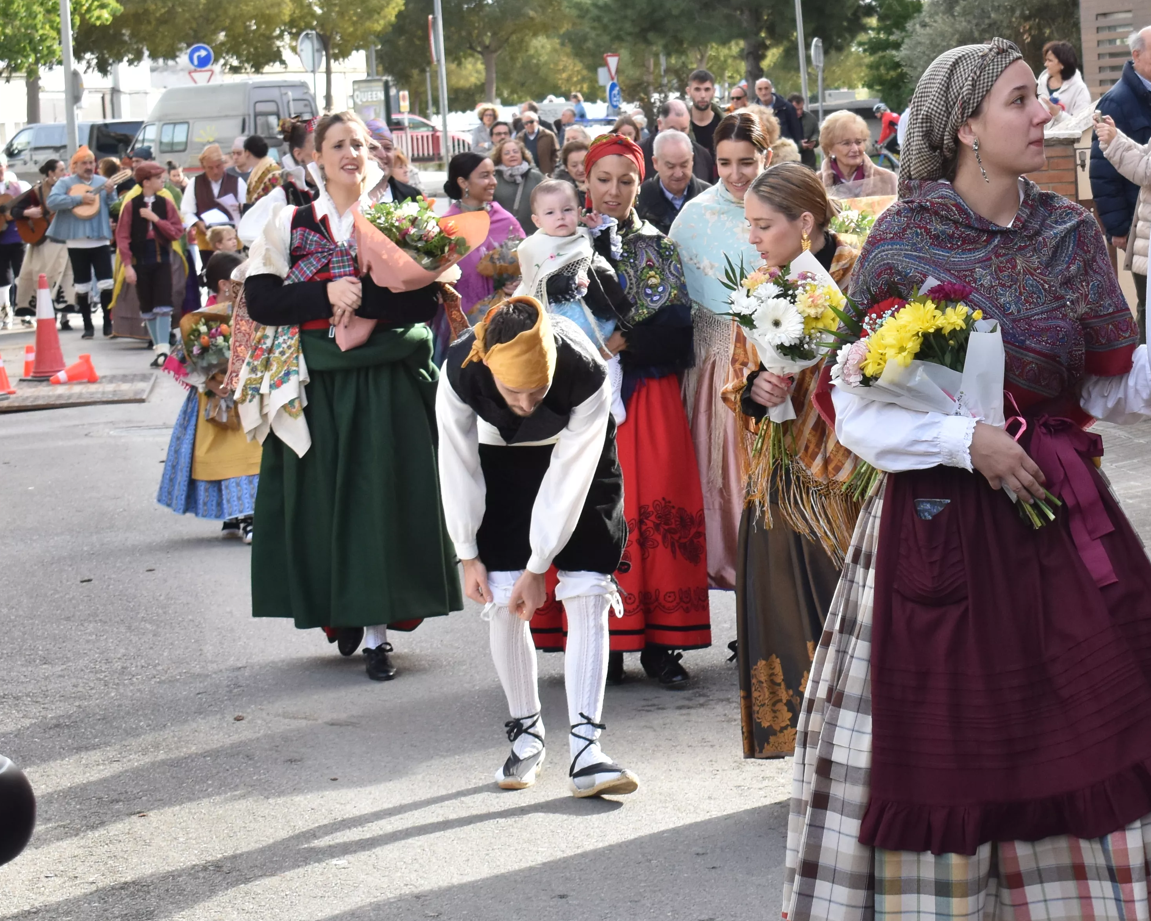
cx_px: 1054
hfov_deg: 17.3
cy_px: 362
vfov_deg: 14.1
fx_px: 3713
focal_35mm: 109
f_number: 9
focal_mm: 38
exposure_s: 1/320
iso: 400
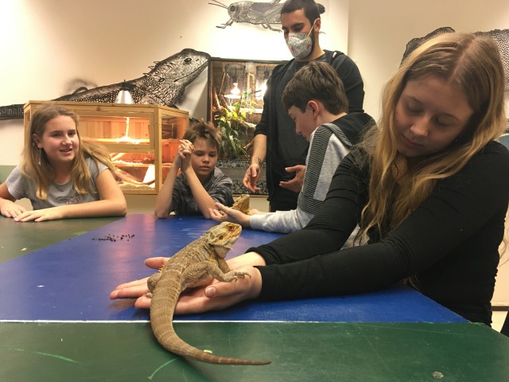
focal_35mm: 29
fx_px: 426
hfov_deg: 61.7
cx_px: 254
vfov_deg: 48.2
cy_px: 191
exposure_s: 1/33
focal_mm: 4.15
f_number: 2.2
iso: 160
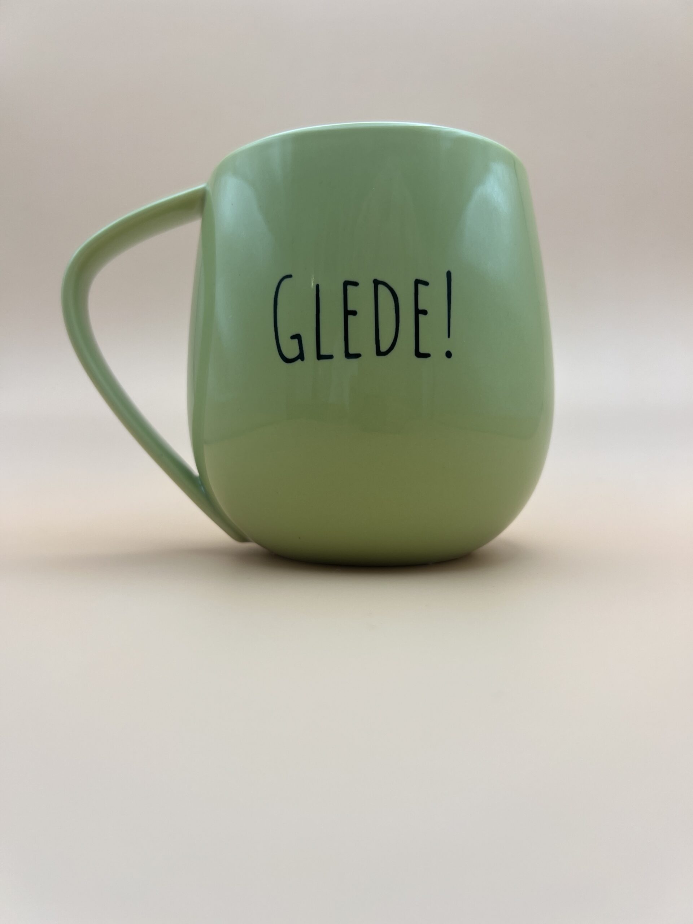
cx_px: 346
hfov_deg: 53.1
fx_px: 694
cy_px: 462
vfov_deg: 67.3
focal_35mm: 26
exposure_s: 1/205
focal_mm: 5.7
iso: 40
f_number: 1.5
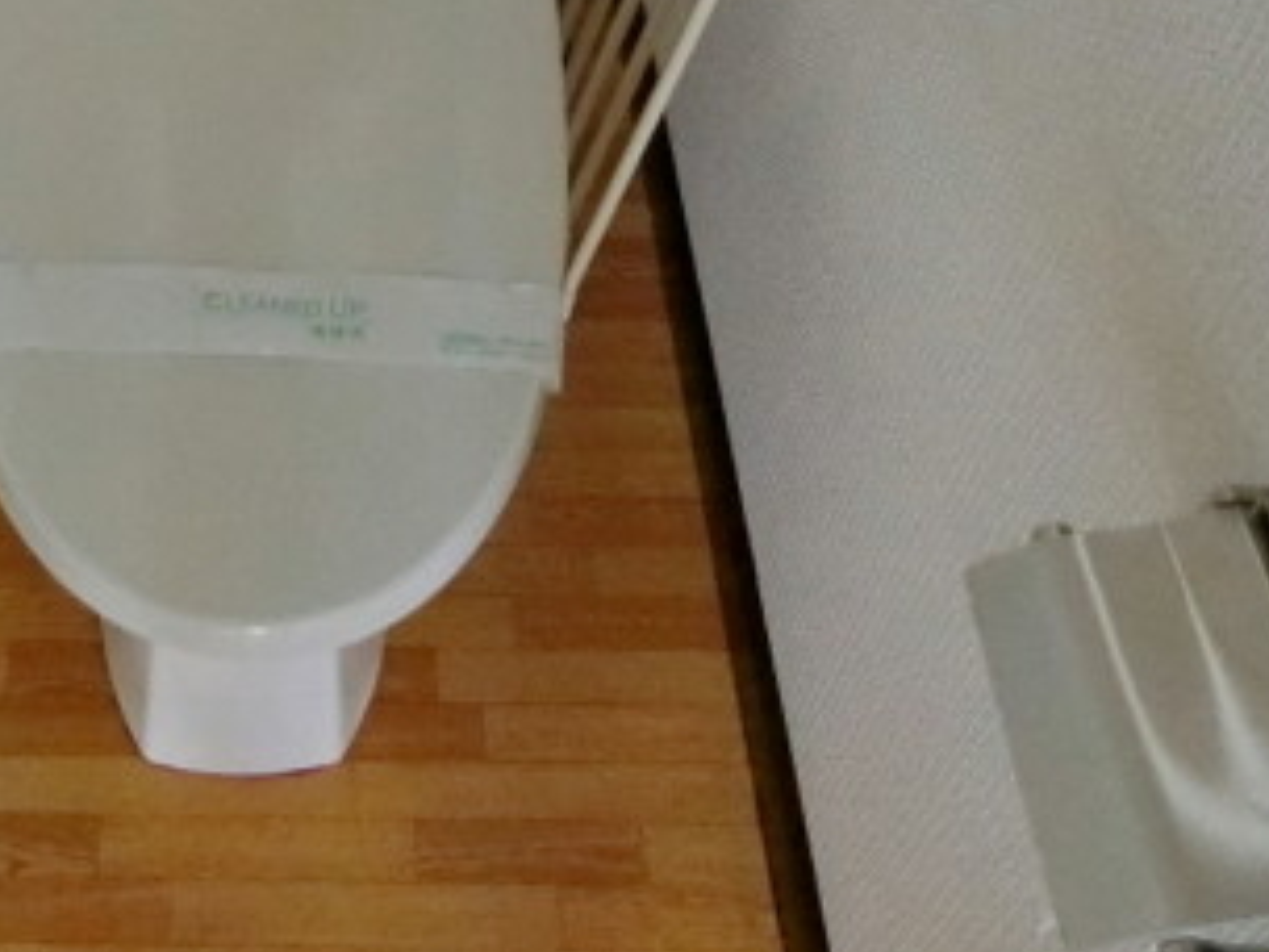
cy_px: -238
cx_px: 255
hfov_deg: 36.9
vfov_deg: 25.6
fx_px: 1833
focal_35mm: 50
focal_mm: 4.06
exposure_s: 1/100
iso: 1600
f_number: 2.7
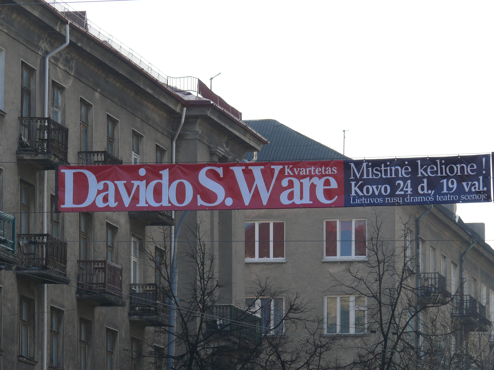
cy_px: 185
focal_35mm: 258
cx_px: 247
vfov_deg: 5.8
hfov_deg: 7.7
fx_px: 3682
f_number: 5.6
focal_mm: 48.9
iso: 100
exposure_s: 1/200
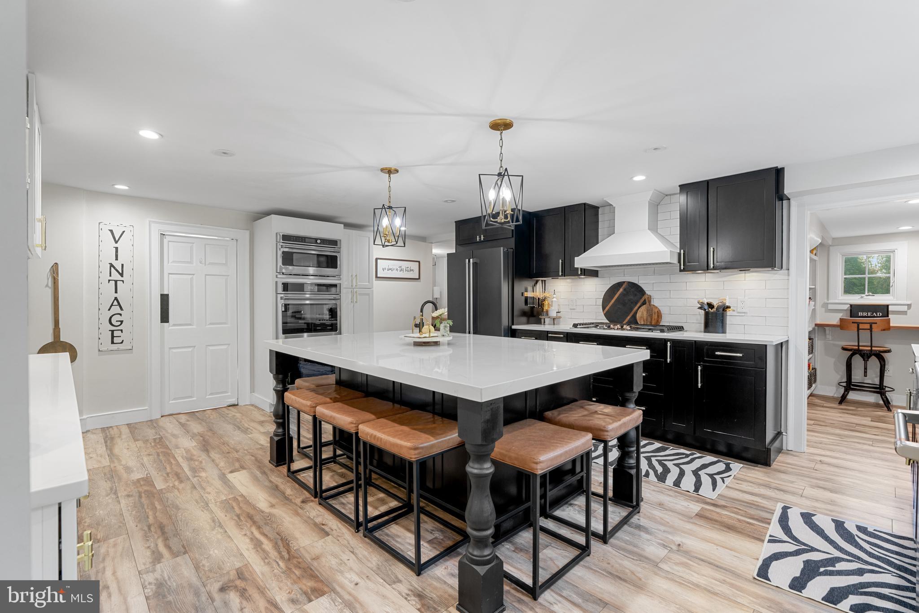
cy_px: 306
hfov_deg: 96.7
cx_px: 460
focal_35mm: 16
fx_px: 408
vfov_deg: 73.7
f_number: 8
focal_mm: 16
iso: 400
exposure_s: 1/2.5
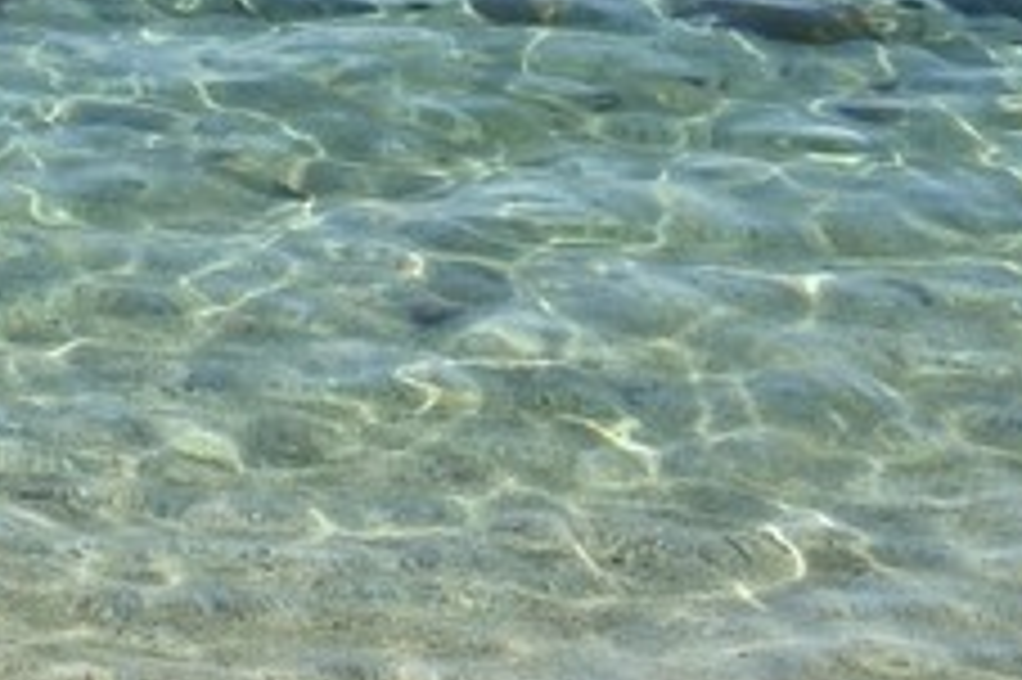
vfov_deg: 5.9
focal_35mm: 226
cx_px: -2080
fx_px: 6411
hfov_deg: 7.8
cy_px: -585
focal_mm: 32
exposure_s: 1/1250
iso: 200
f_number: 9
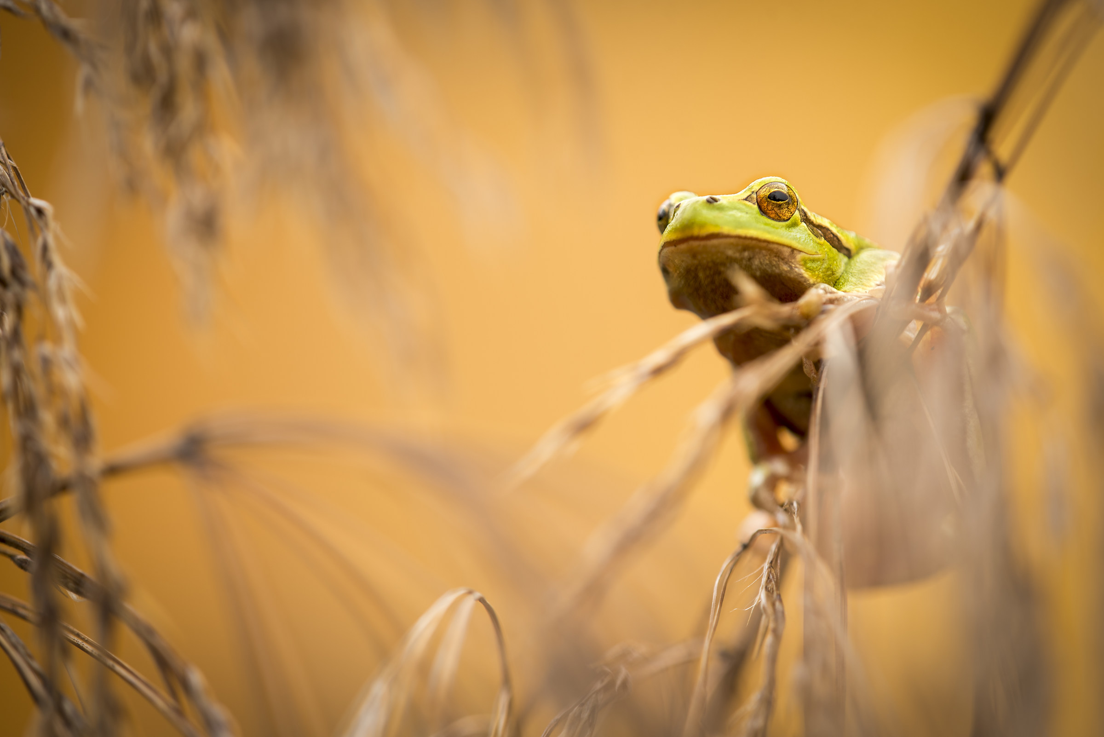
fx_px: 5522
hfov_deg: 11.4
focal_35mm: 180
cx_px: 552
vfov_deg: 7.6
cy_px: 368
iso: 100
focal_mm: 180
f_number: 4.5
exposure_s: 1/13
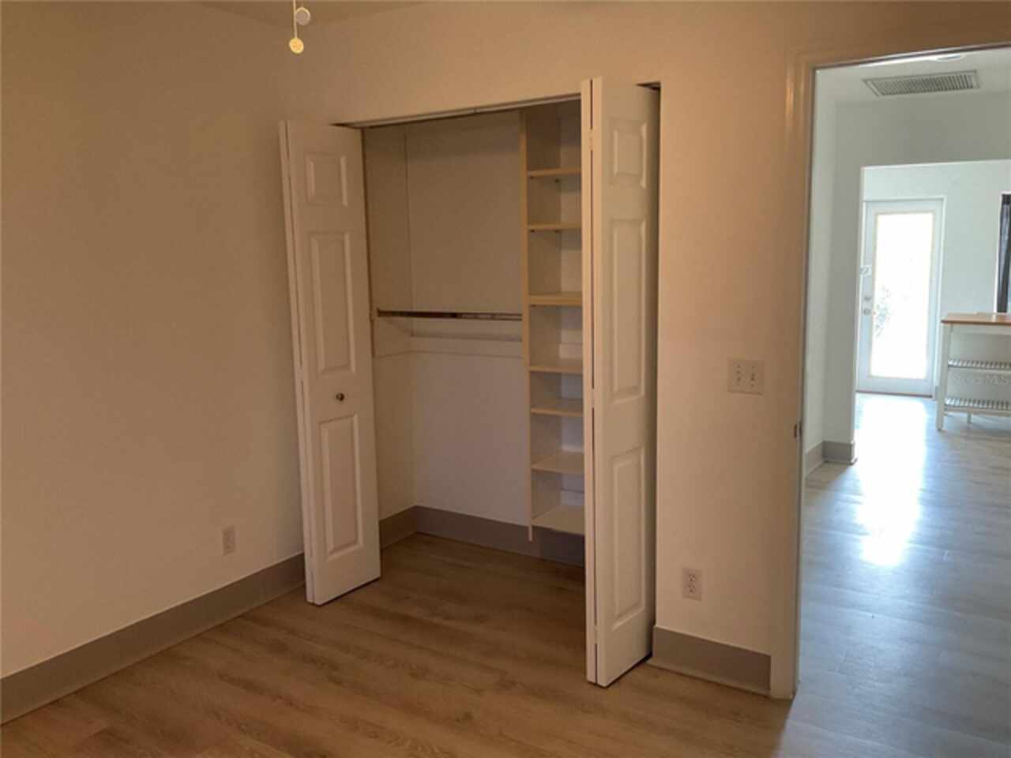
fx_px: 847
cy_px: 379
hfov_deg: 61.7
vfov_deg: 48.2
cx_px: 506
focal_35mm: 29
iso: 200
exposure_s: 1/60
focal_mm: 3
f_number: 1.8
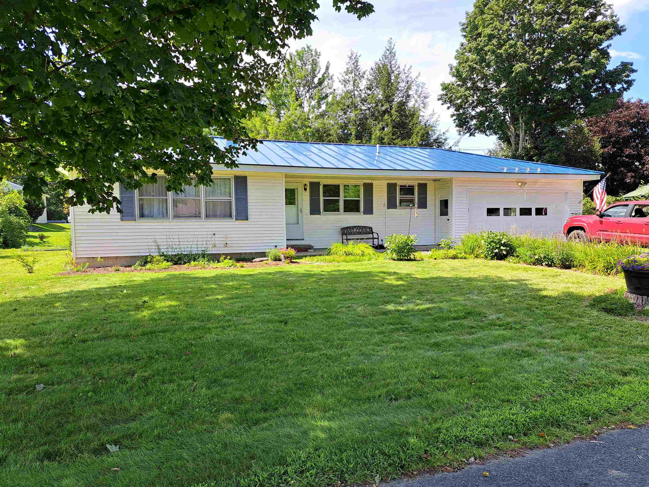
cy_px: 244
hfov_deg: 71.6
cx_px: 324
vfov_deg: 56.8
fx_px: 450
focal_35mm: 24
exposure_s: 1/432
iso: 50
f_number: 1.8
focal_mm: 5.23
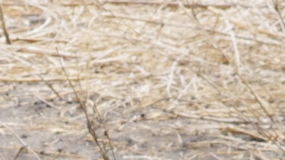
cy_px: 413
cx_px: -258
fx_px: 9736
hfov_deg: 1.7
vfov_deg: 0.9
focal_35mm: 1289
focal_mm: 120
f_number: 11
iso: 800
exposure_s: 1/400
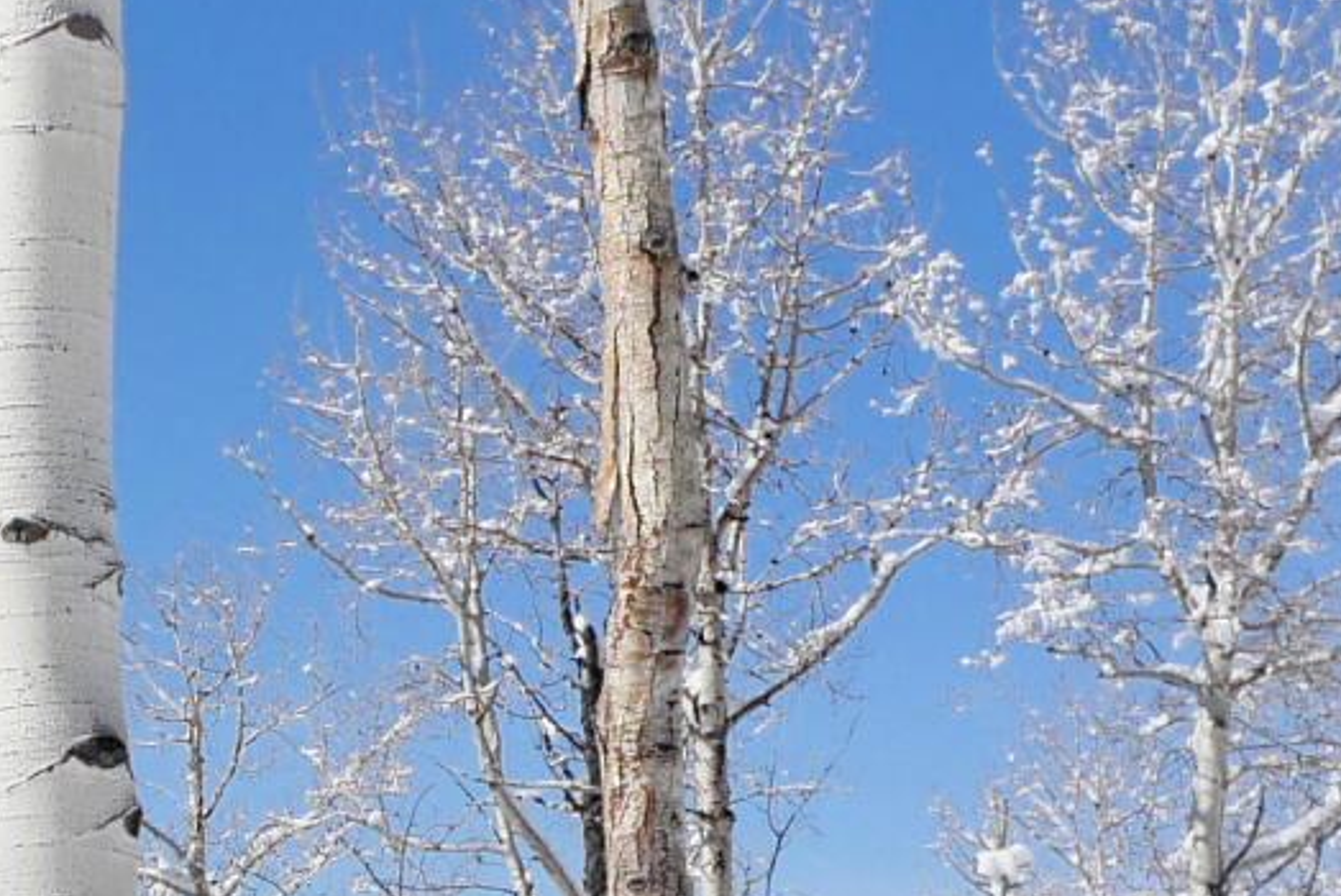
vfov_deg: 12.5
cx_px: -369
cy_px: 1421
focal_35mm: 103
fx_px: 3839
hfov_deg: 18.5
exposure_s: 1/1600
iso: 800
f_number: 6.3
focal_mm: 9
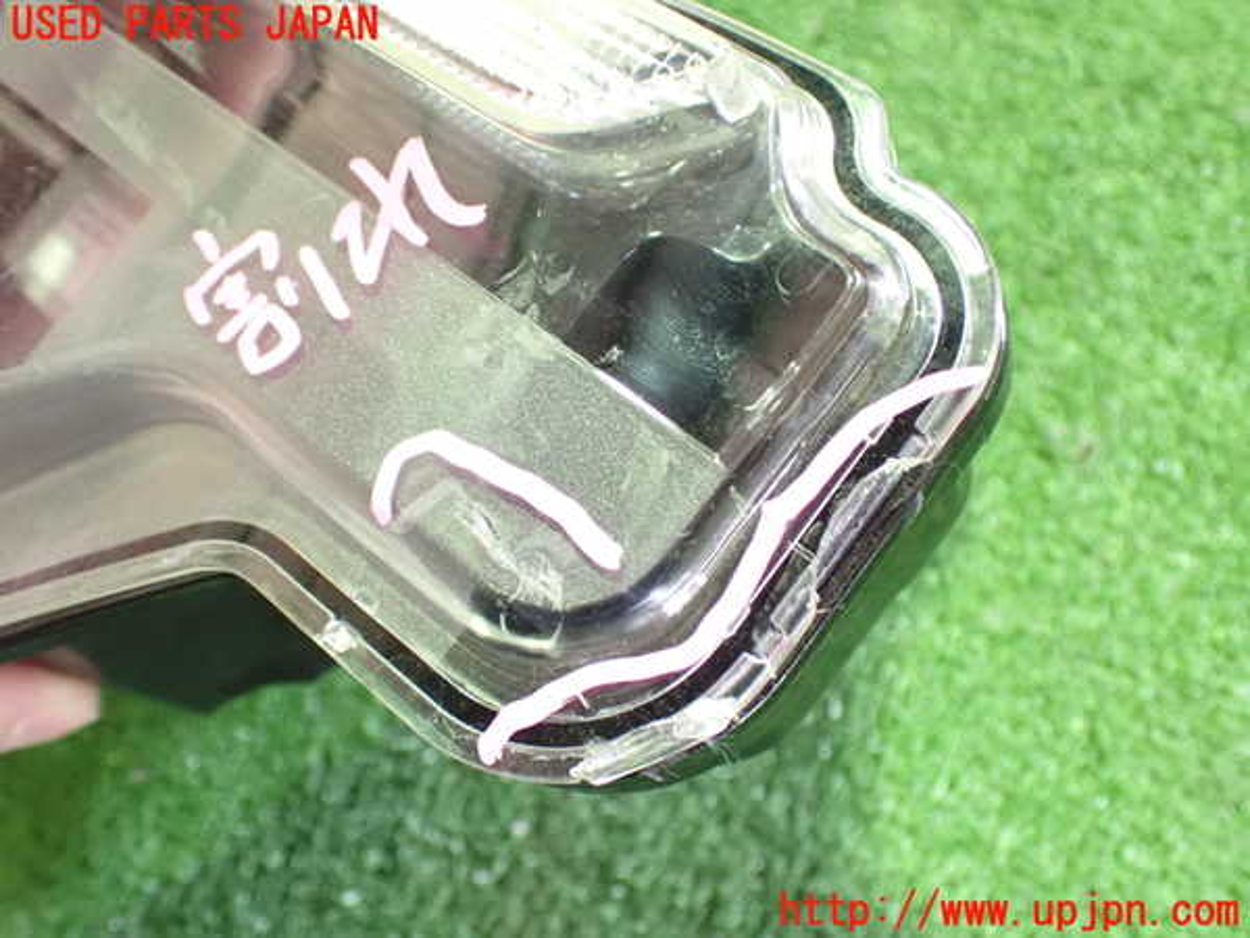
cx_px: 625
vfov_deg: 39.7
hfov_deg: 51.4
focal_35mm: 36
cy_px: 469
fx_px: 1300
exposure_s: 1/40
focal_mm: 6.37
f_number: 2.5
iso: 1600
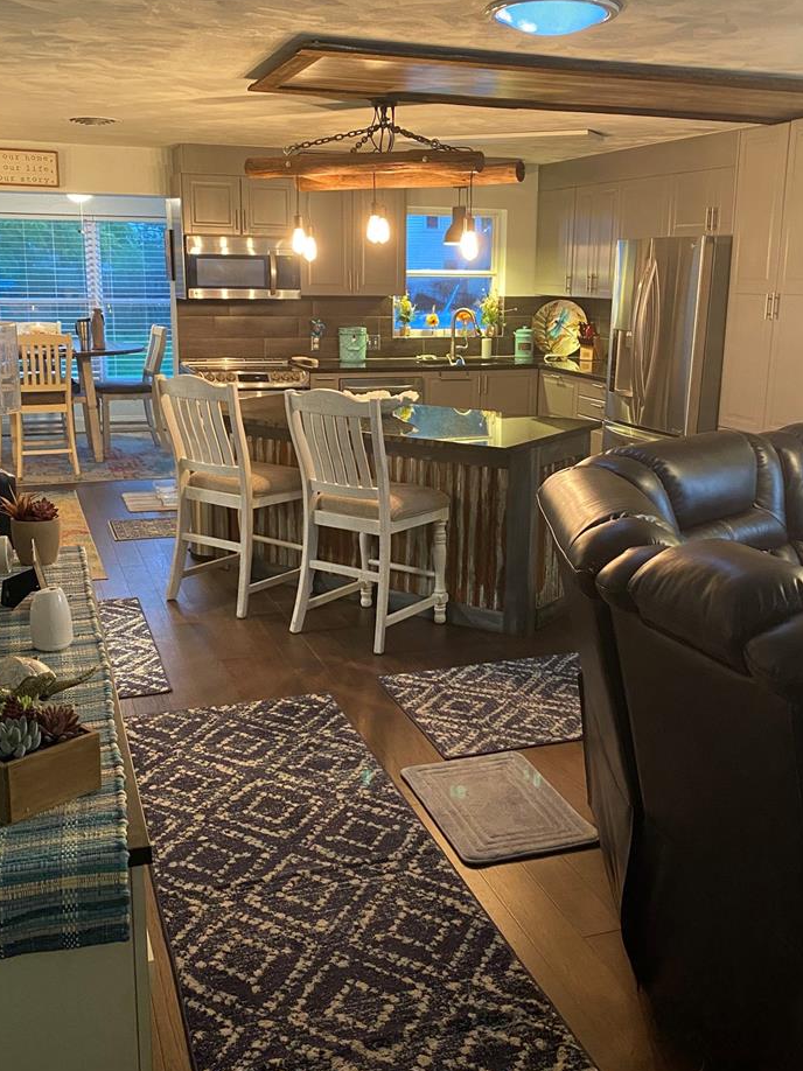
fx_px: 1052
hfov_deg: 41.8
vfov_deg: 54.0
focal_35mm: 34
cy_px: 518
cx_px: 416
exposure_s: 1/30
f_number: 1.8
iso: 500
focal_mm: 4.25
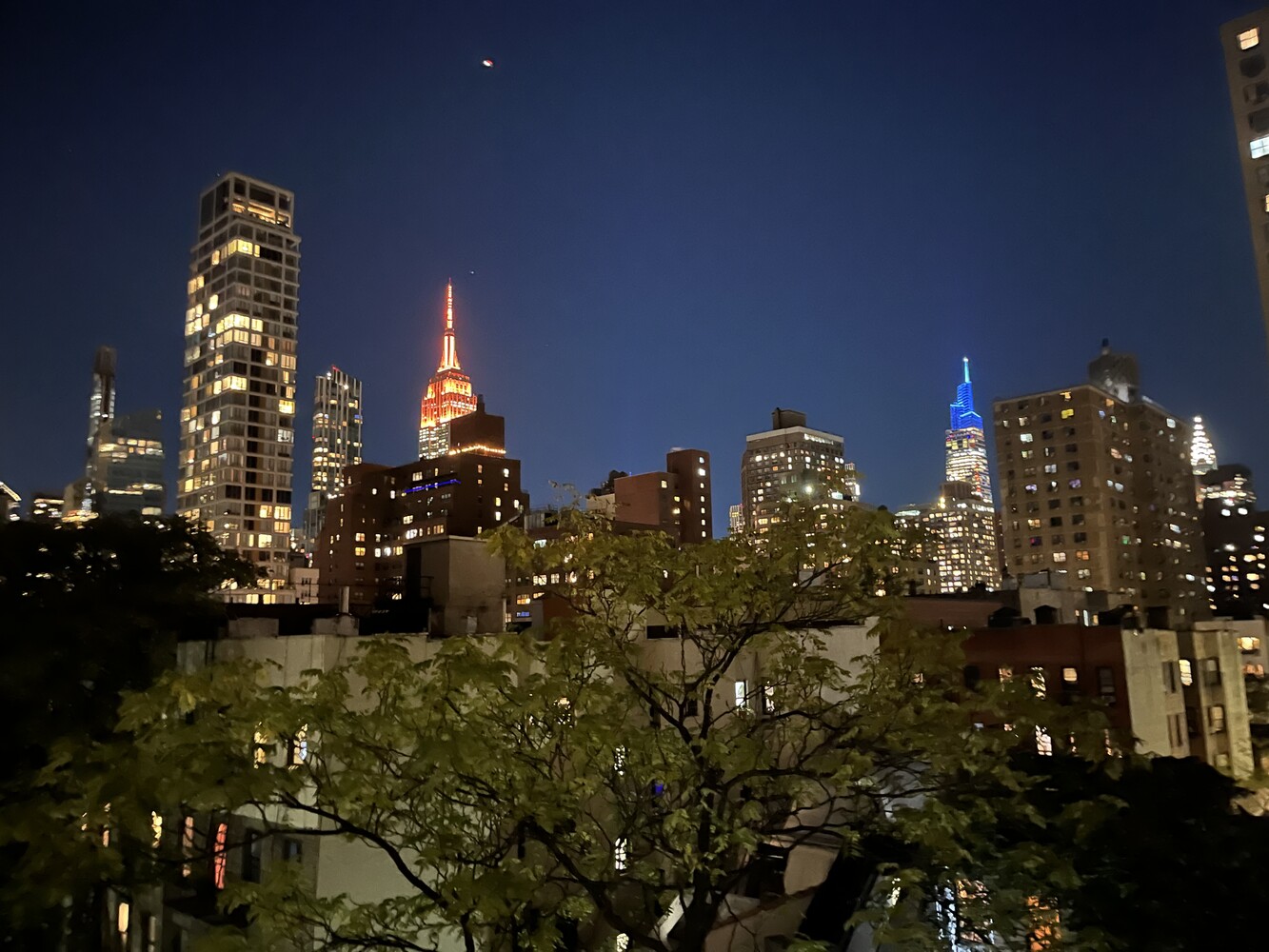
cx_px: 634
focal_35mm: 26
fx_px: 953
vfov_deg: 53.1
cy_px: 476
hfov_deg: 67.3
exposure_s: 1/9
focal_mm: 5.1
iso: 2000
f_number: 1.6
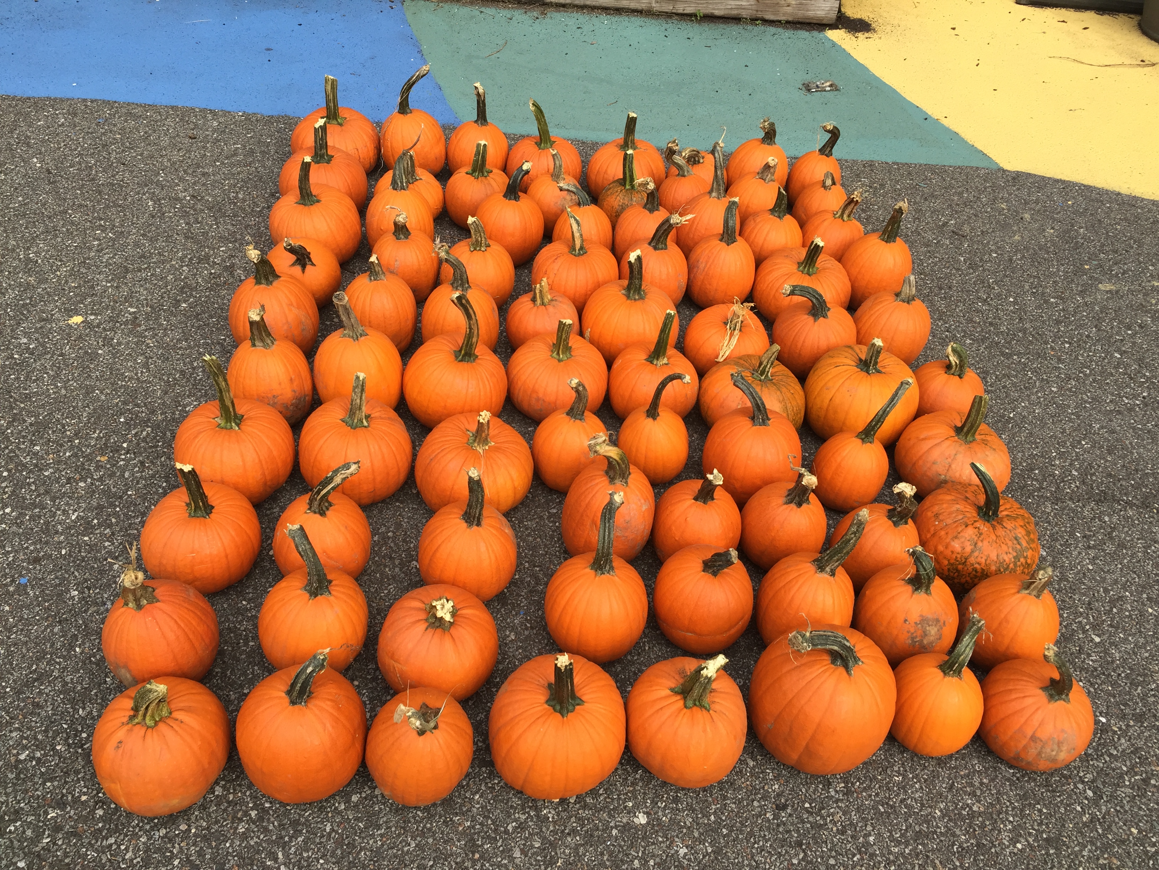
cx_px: 580
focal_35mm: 29
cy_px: 435
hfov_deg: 61.7
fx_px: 971
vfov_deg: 48.2
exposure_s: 1/176
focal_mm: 4.15
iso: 32
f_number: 2.2
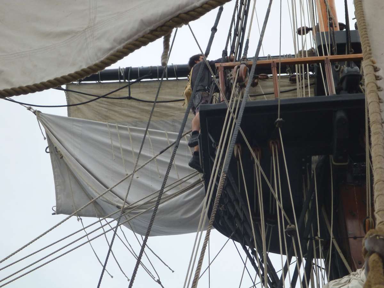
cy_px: 144
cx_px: 192
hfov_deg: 18.2
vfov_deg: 13.7
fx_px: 1198
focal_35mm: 108
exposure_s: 1/100
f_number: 5.7
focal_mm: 19.2
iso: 200
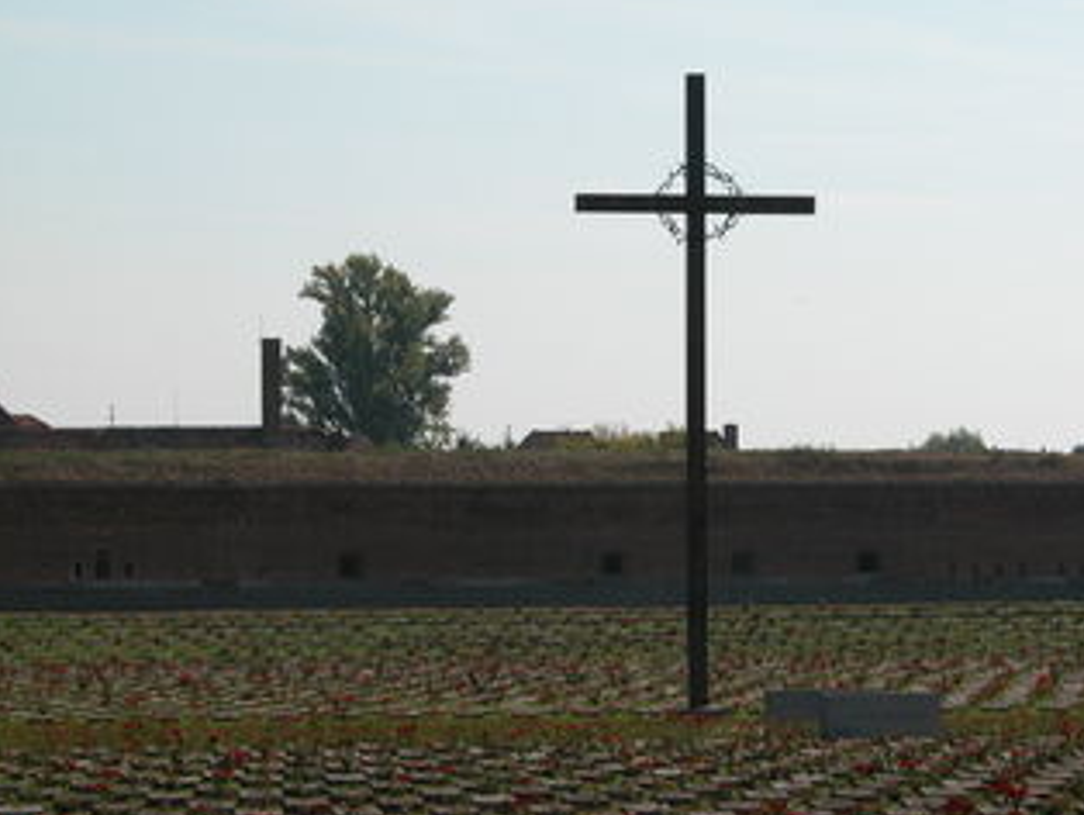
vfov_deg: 8.6
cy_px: 473
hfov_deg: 11.4
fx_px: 5422
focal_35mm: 173
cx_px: 649
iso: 100
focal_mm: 34.7
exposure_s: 1/528
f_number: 6.8
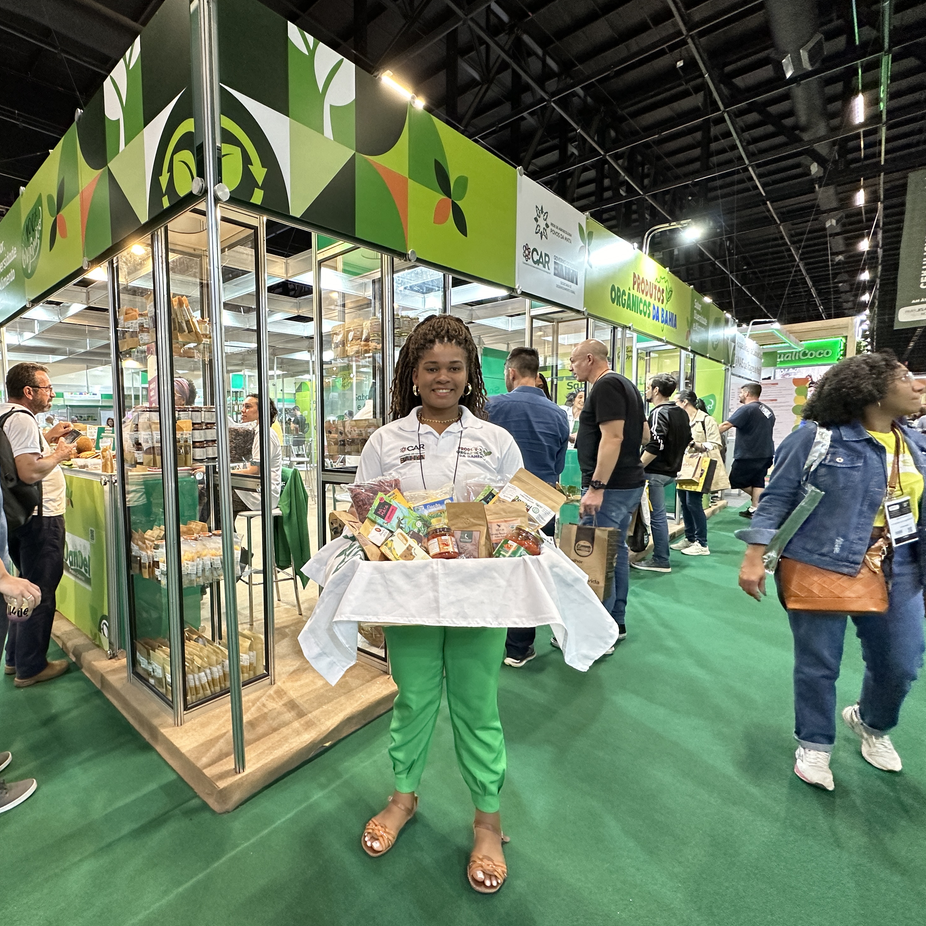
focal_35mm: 17
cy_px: 469
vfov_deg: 84.0
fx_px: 515
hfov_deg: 81.0
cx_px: 306
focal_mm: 2.22
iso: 250
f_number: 2.2
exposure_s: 1/60
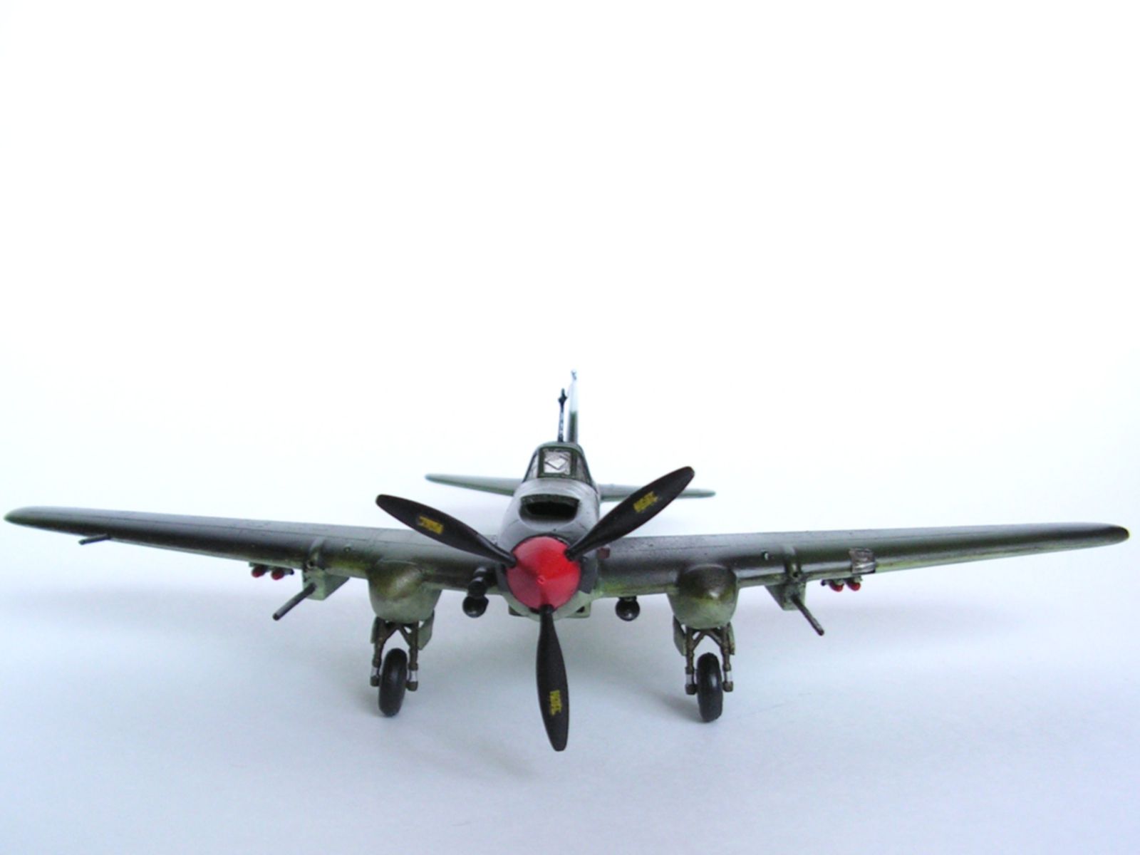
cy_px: 428
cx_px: 570
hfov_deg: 51.4
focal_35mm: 36
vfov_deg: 39.7
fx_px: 1186
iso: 160
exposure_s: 1/15
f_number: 3.2
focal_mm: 6
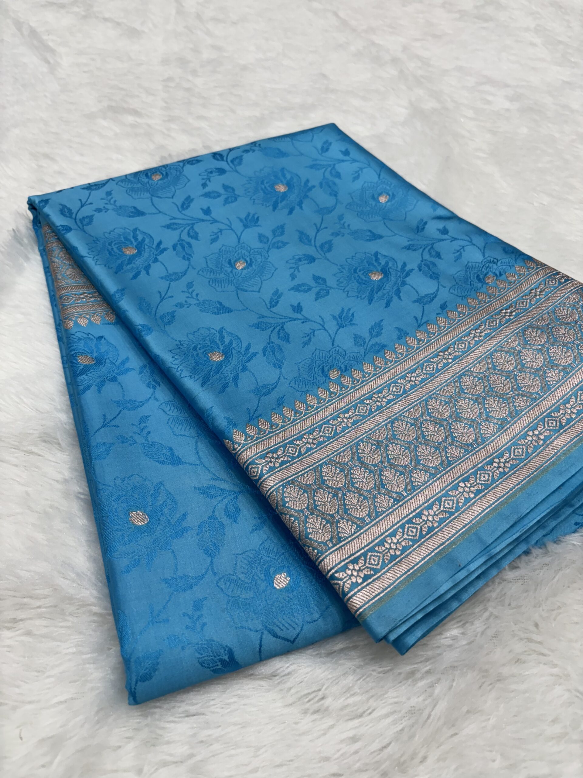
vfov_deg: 67.3
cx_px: 292
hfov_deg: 53.1
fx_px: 584
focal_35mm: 26
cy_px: 389
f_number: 1.6
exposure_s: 1/100
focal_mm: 5.96
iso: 64
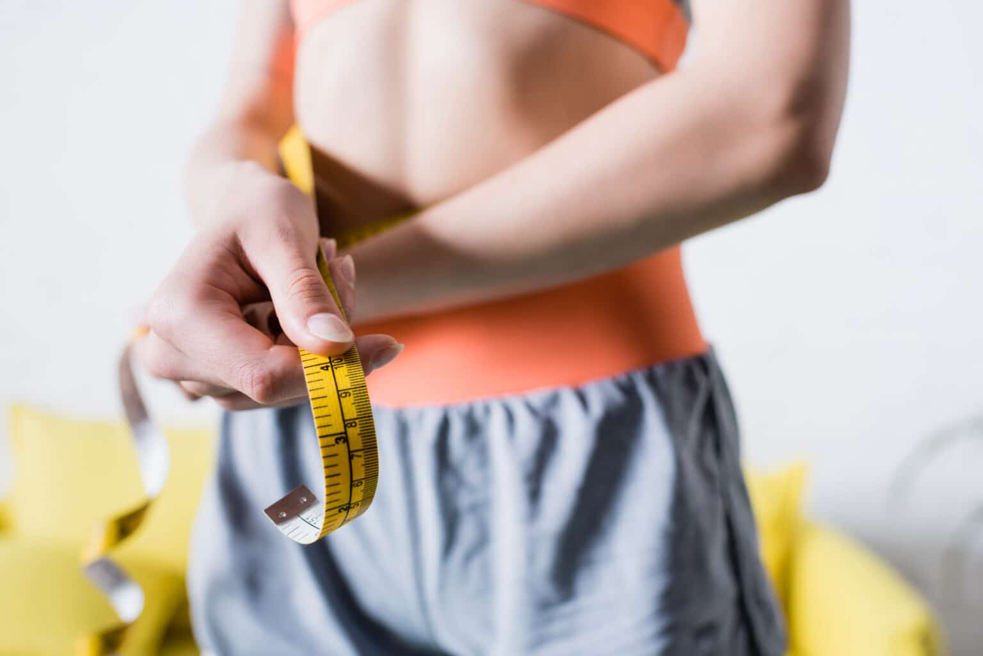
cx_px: 492
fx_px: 956
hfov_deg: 54.4
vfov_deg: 37.9
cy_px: 328
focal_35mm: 35
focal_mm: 35
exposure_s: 1/200
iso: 100
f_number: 3.5
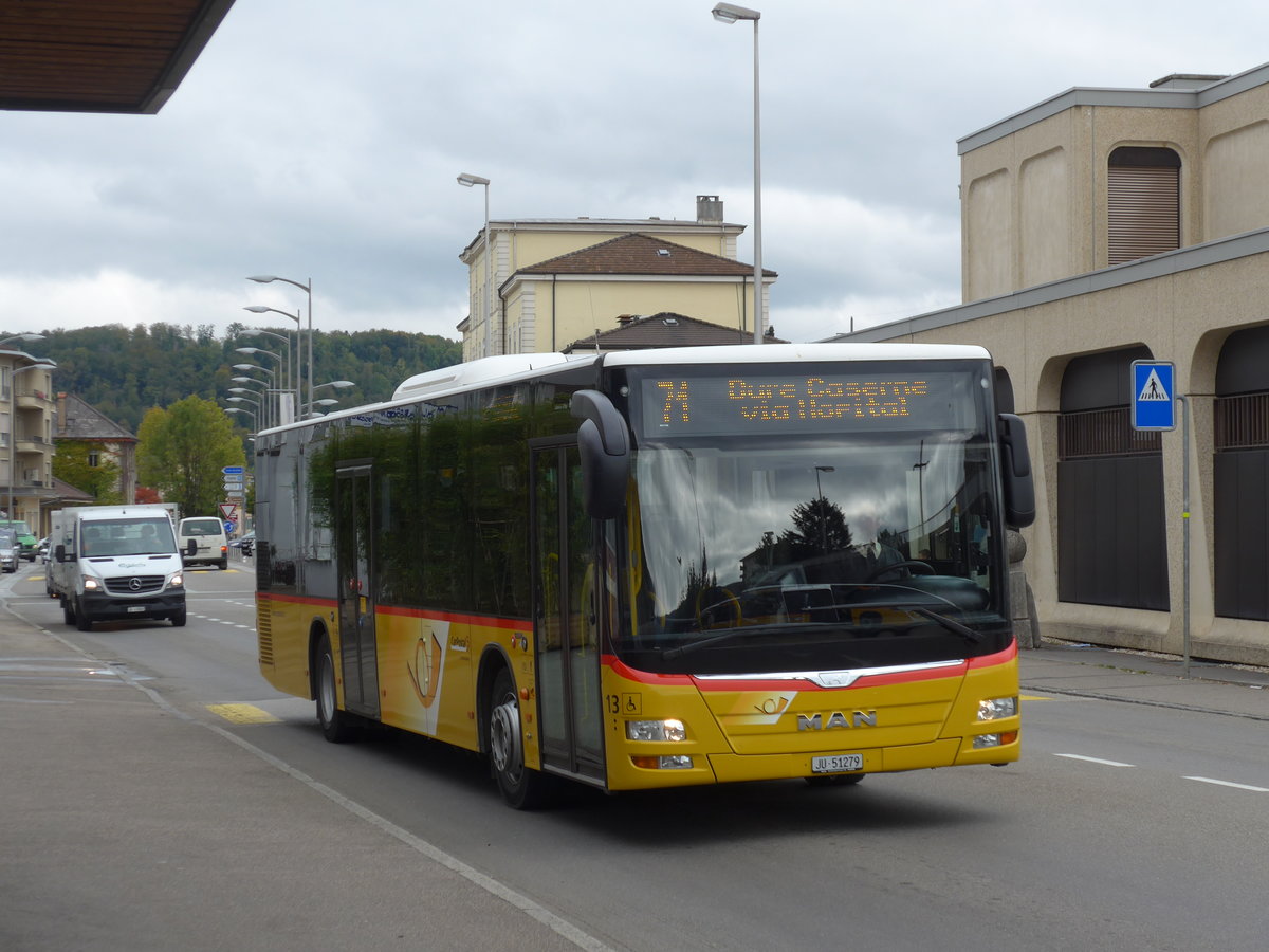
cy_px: 476
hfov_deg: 26.3
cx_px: 634
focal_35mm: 74
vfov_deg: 19.9
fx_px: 2713
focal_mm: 15
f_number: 4.2
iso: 80
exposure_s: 1/320
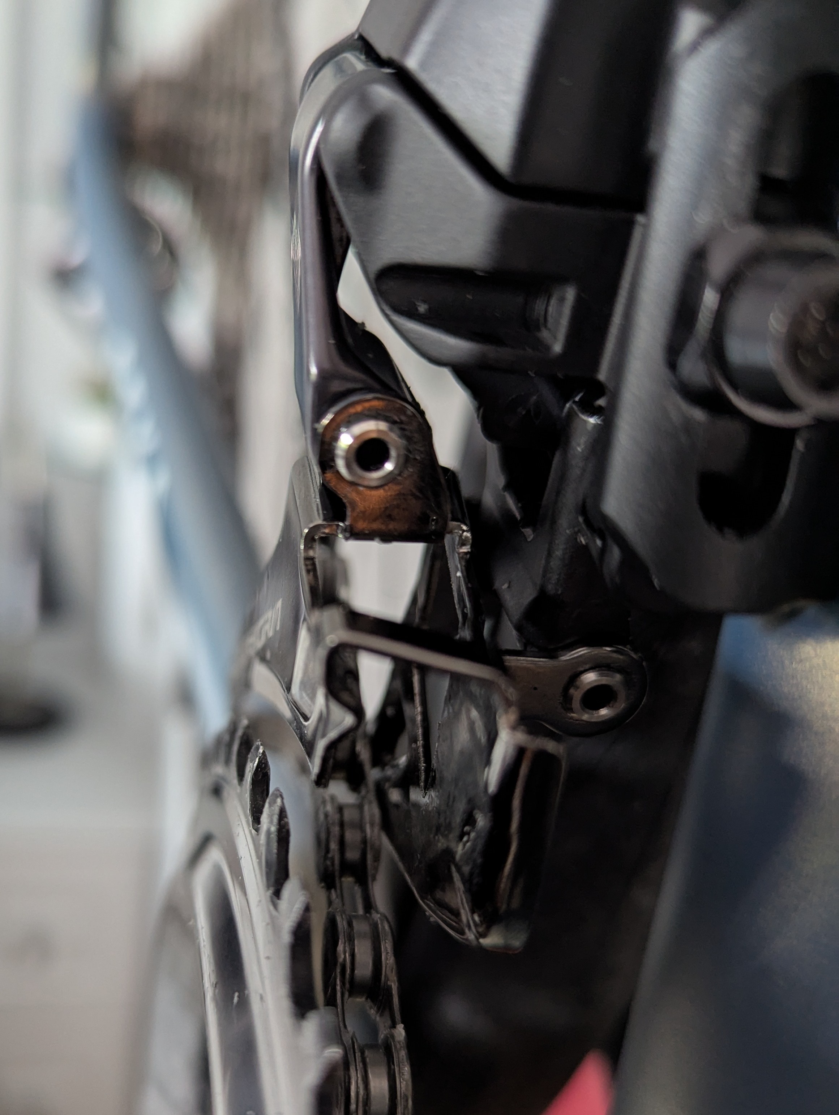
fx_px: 774
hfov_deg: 56.9
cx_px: 420
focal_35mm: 24
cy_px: 558
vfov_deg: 71.5
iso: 419
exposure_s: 1/37.6
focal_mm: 6.81
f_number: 1.85
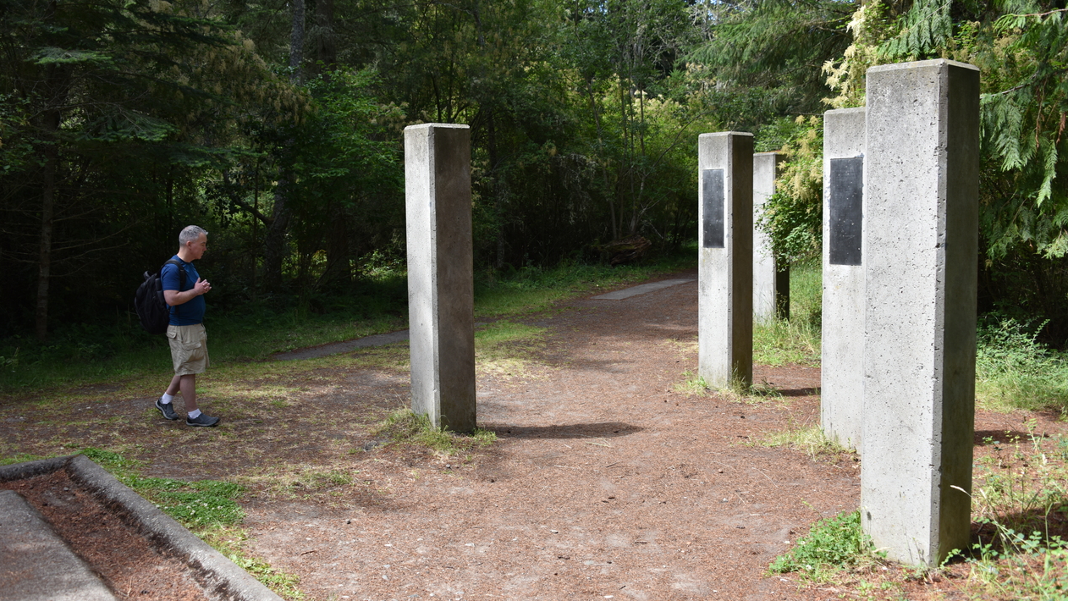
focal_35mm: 34
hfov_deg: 58.0
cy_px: 279
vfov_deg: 34.6
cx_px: 531
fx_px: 963
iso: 100
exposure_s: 1/125
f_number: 5.6
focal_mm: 32
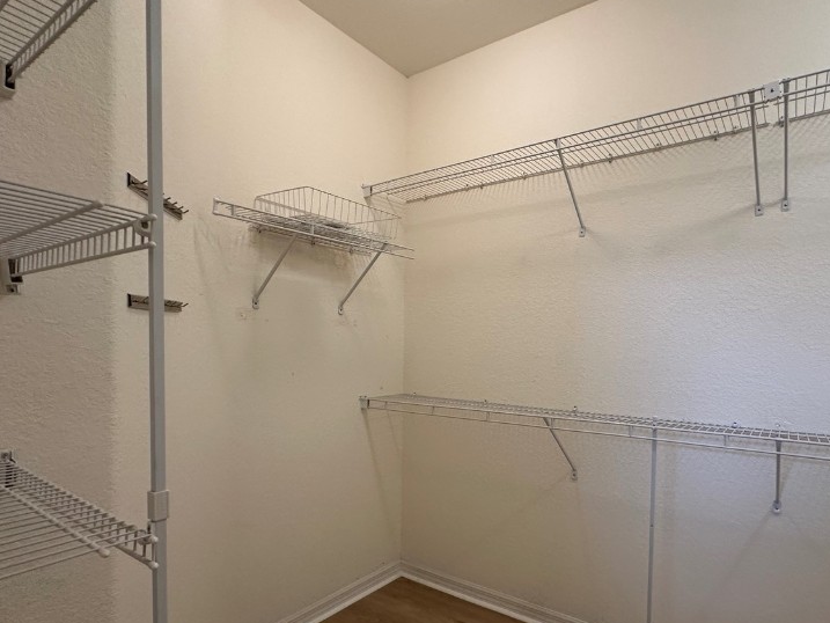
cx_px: 482
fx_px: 480
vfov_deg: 65.6
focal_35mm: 20
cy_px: 361
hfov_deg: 81.1
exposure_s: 1/60
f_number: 2.2
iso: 160
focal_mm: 2.22
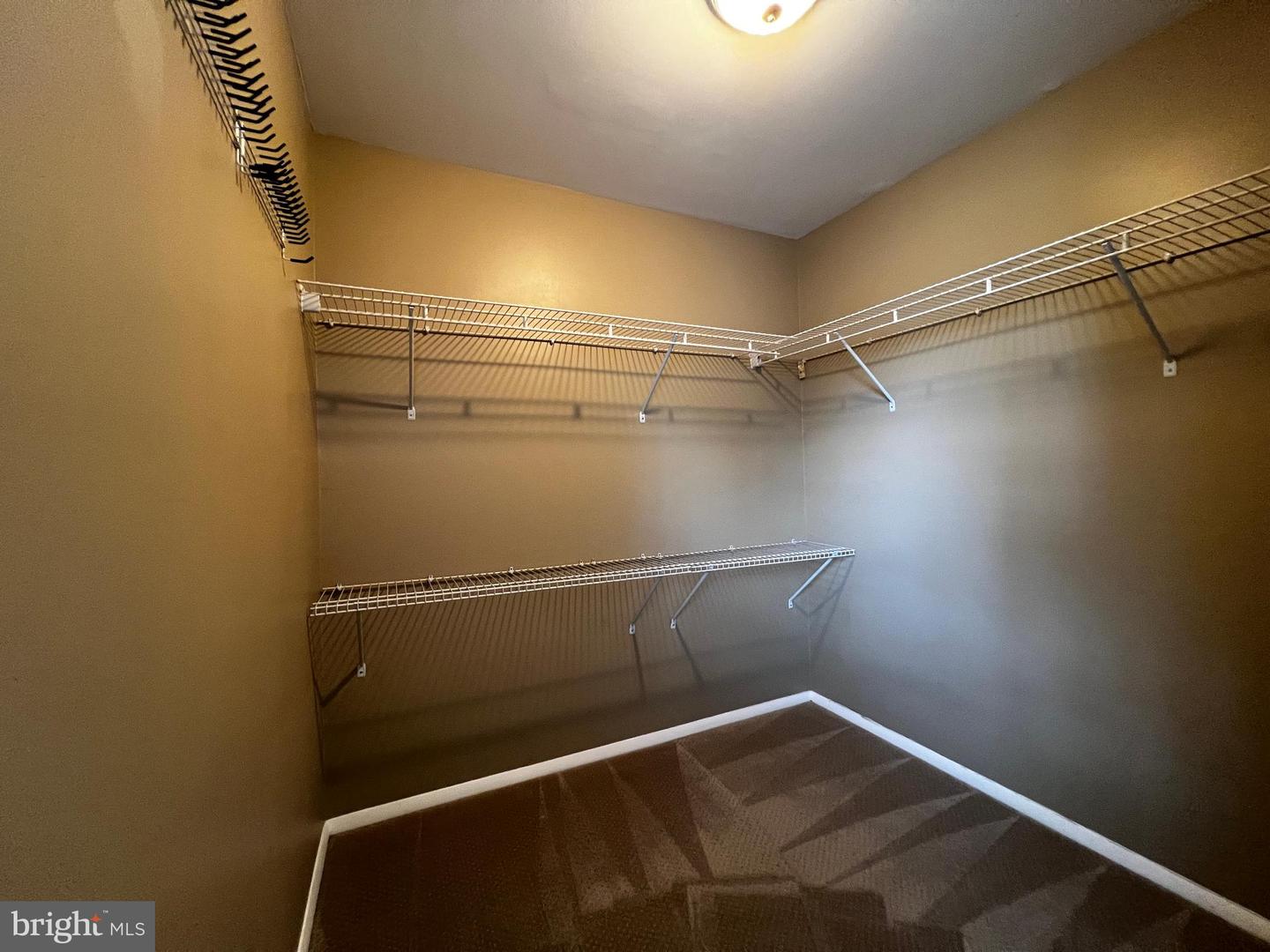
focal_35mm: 13
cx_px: 635
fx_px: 477
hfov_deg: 106.2
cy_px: 476
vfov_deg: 89.9
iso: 400
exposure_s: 1/60
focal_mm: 1.57
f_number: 1.8
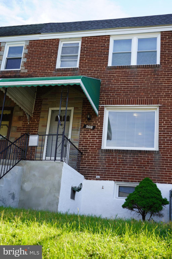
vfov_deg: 47.4
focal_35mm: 41
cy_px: 130
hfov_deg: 32.6
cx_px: 86
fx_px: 294
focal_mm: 41
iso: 100
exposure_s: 1/100
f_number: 7.1
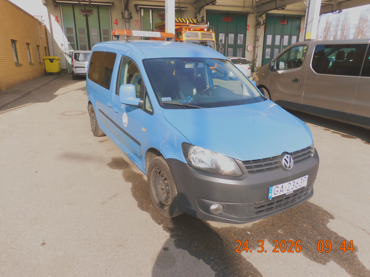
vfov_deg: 56.8
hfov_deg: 71.6
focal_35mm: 24
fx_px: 257
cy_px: 138
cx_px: 185
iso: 100
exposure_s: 1/500
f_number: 3.4
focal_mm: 4.3
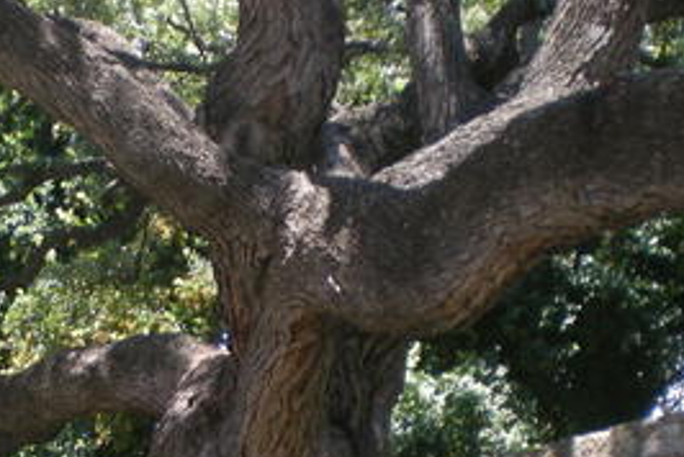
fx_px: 1807
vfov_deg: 13.9
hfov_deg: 21.1
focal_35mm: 95
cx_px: 116
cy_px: 596
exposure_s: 1/112
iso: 64
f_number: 3.1
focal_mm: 6.3
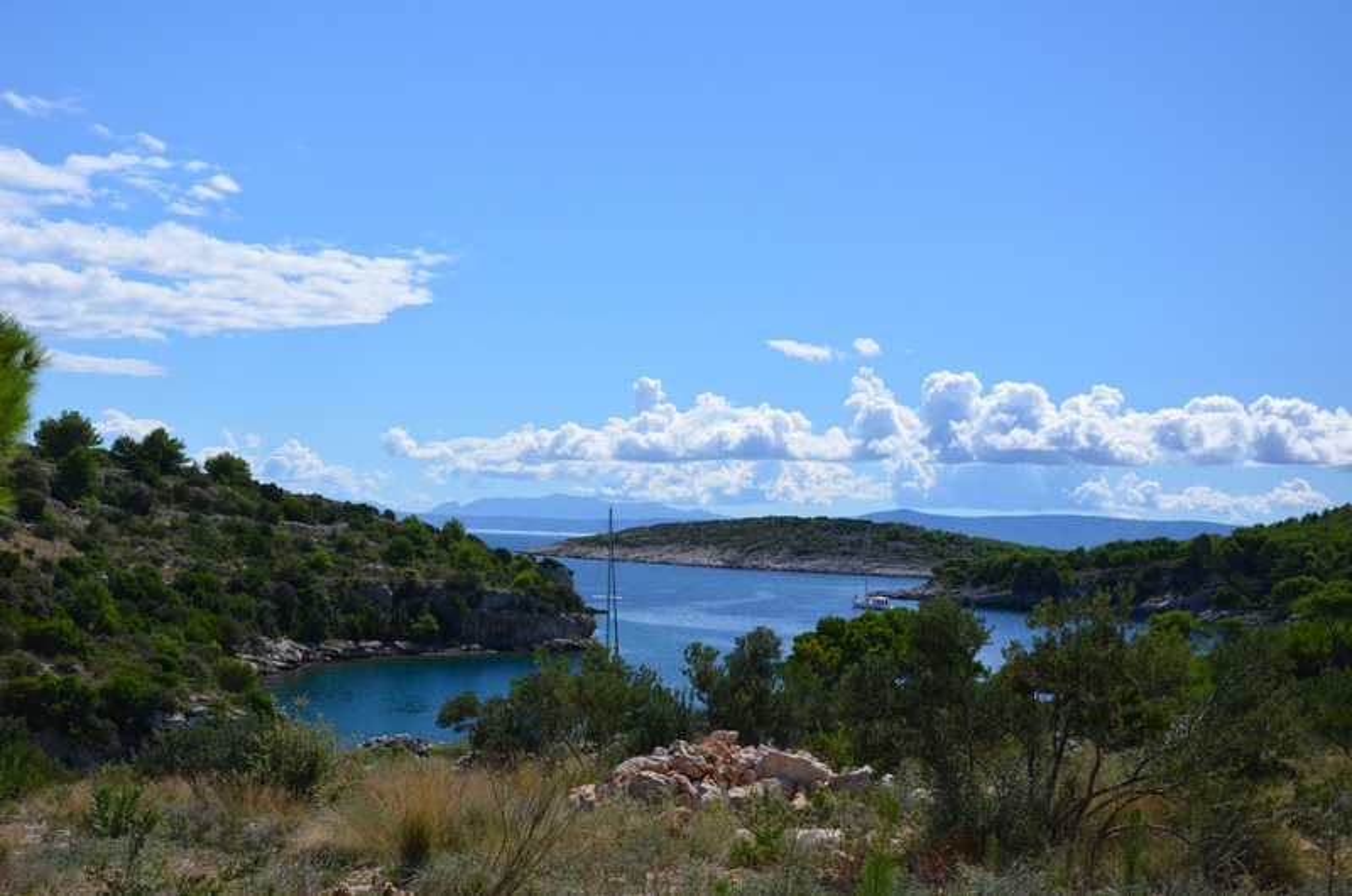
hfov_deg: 41.2
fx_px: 1799
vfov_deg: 28.0
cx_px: 676
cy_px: 448
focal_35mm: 48
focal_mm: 32
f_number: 8
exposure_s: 1/250
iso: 110
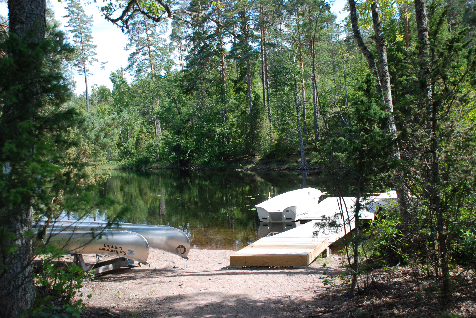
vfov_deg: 29.0
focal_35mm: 46
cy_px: 159
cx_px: 238
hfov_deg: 42.3
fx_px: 616
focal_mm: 31
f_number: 4.2
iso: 1000
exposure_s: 1/2000
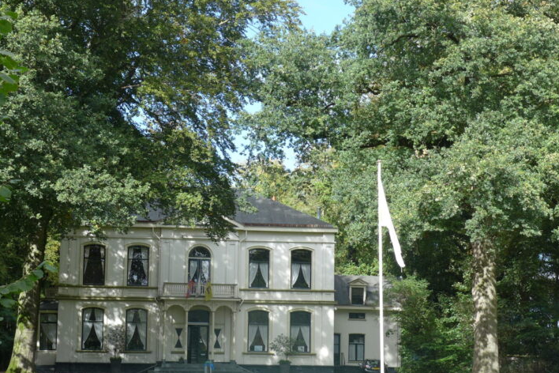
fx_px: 1056
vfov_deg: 19.9
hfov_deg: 29.6
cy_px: 255
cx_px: 264
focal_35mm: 68
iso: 80
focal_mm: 9.2
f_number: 2.8
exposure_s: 1/400
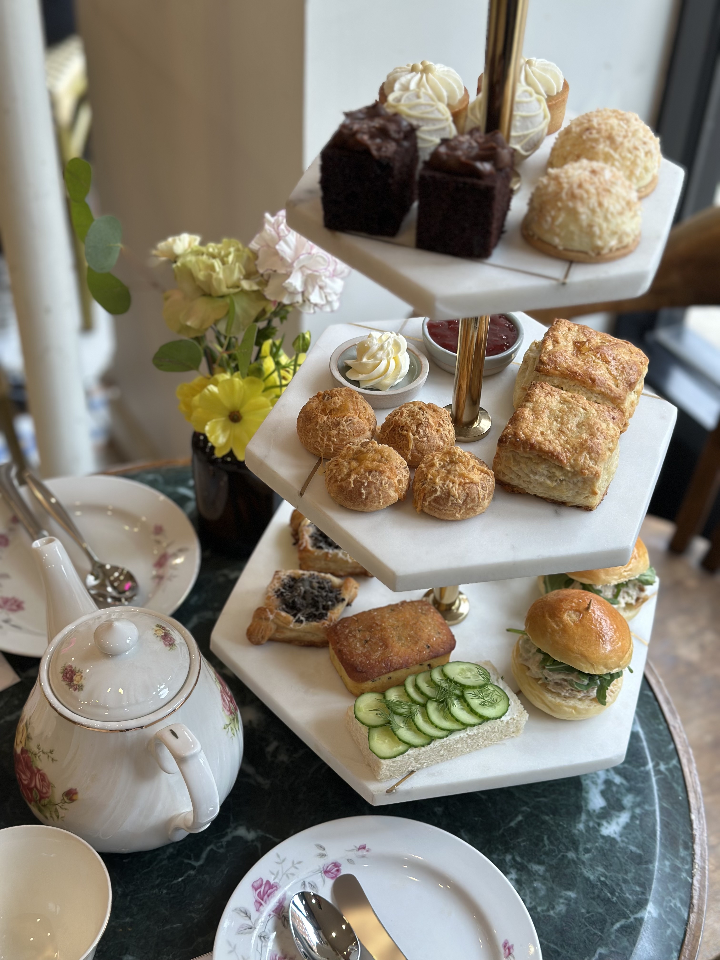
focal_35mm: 48
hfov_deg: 30.3
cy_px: 480
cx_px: 360
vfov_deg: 39.7
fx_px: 1331
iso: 64
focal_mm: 6.86
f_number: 1.78
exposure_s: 1/146
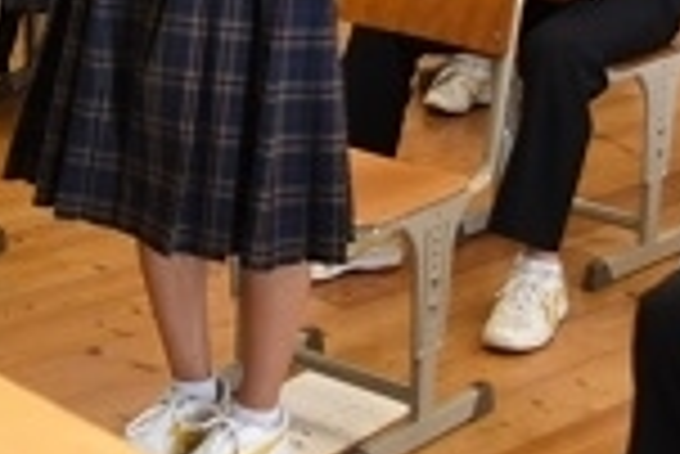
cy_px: 31
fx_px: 2023
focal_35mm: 107
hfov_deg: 18.9
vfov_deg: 12.7
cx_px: 117
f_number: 4.5
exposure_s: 1/80
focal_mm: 18
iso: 500
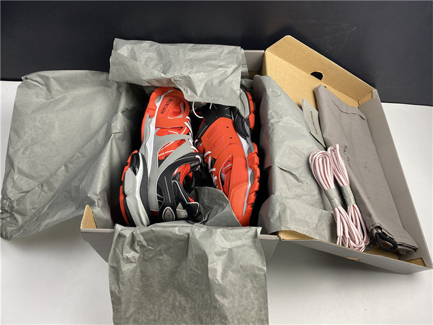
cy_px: 162
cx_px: 216
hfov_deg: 67.3
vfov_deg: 53.1
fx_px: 325
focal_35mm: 26
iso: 100
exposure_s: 1/121
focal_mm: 4.25
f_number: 1.8
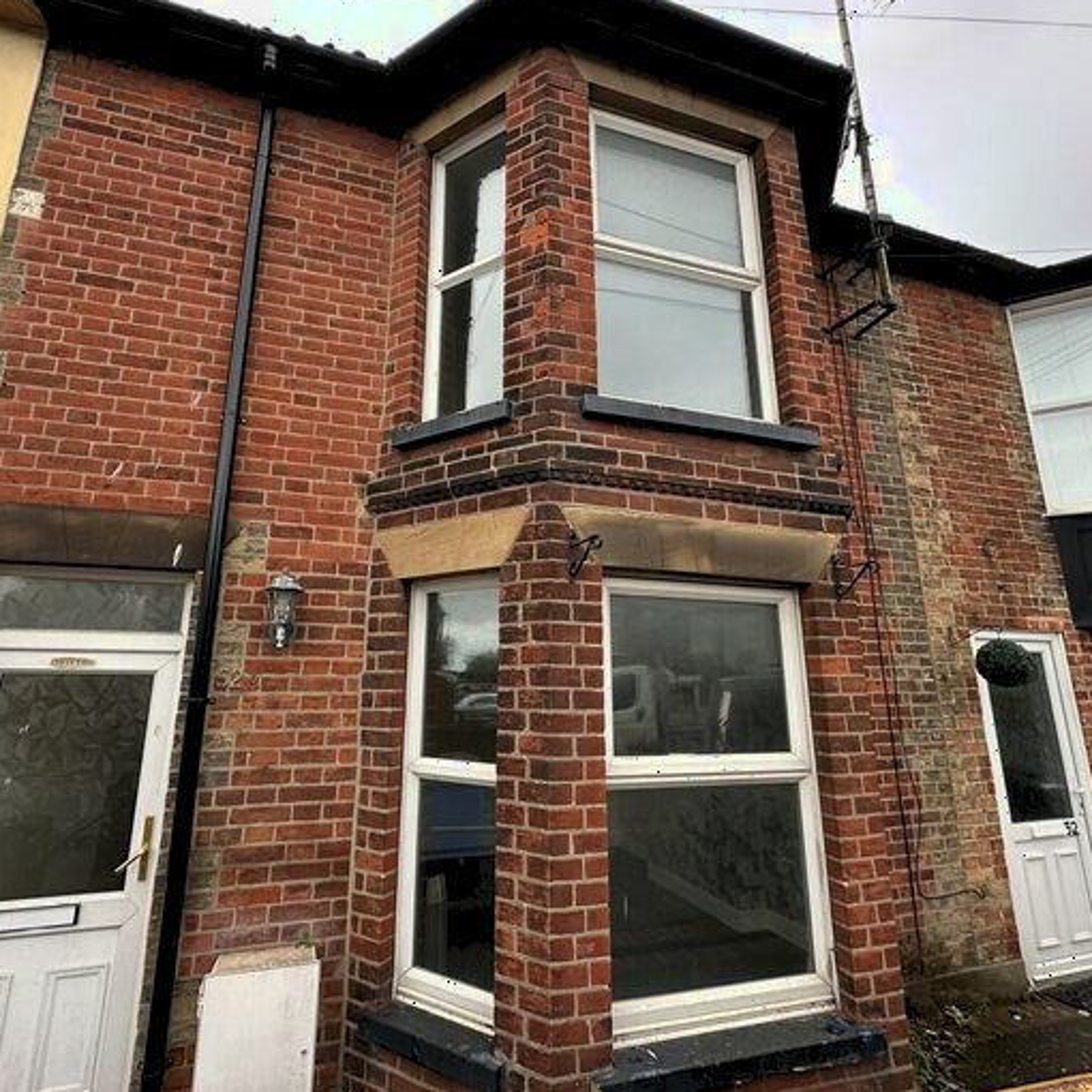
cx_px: 507
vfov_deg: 84.0
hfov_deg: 83.8
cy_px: 534
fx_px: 607
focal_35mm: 17
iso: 40
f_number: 2.2
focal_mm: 2.22
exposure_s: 1/269
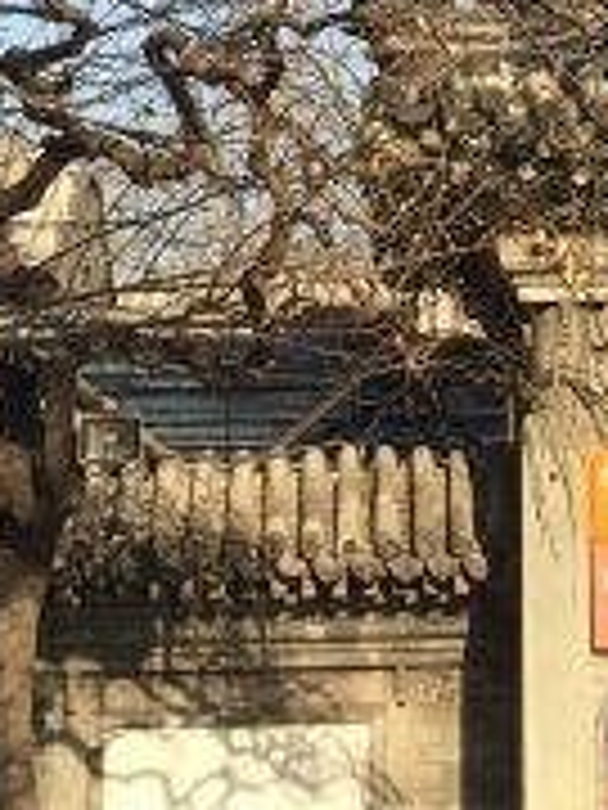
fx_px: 2646
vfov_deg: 16.6
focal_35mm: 113
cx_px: 556
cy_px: -202
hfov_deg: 13.0
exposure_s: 1/1244
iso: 32
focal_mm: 4.15
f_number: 2.2
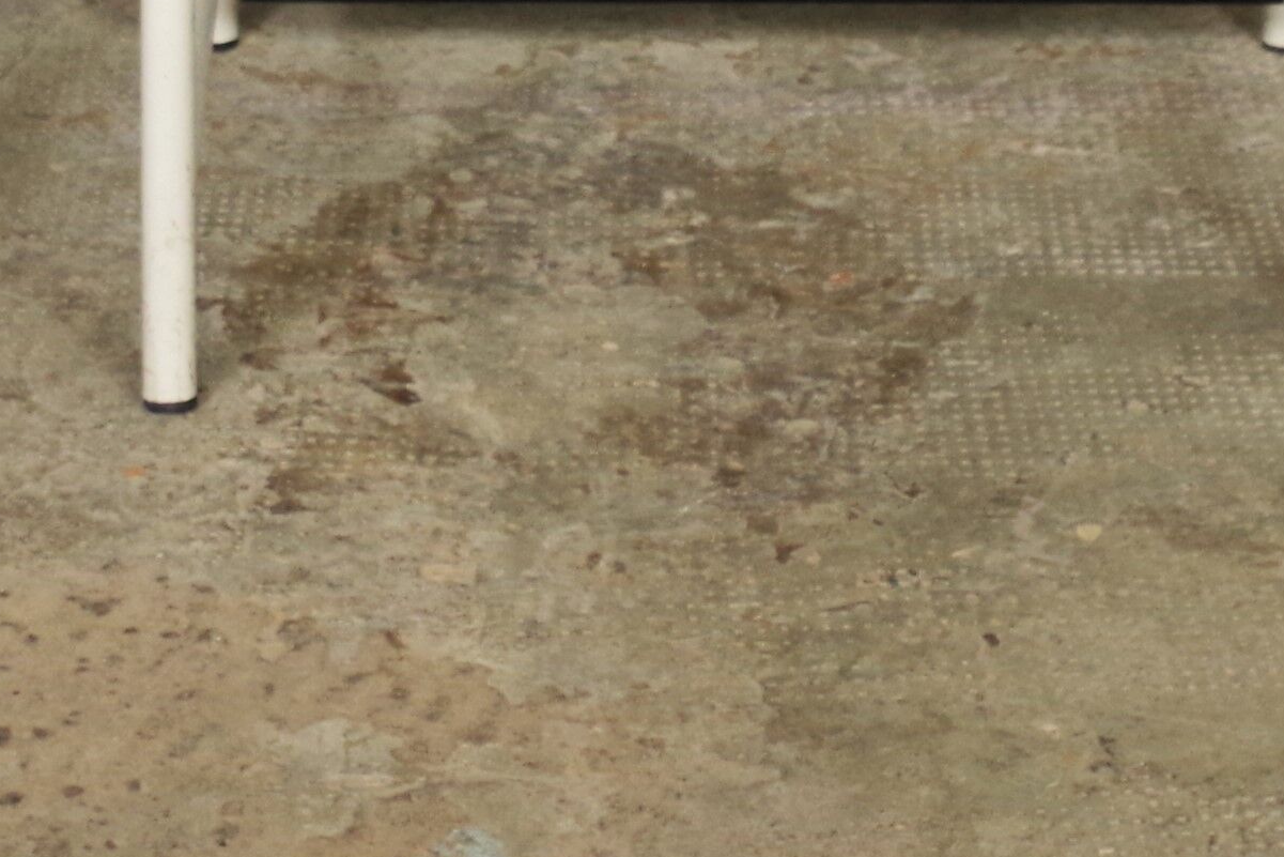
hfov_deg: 14.0
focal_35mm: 146
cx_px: 782
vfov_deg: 8.7
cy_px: -1021
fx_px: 5208
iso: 400
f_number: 4
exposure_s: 1/60
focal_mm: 20
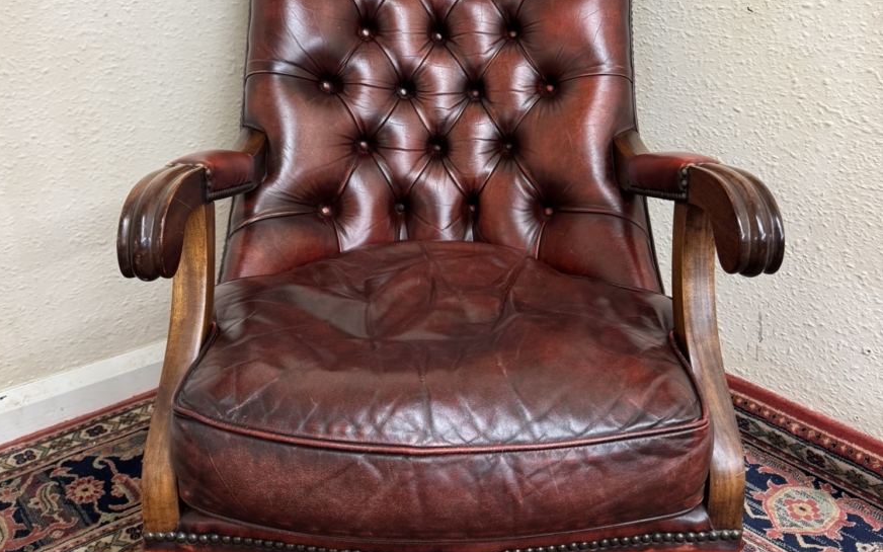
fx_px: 842
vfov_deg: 36.0
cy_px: 196
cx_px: 428
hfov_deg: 55.3
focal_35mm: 35
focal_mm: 6.76
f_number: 1.78
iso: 200
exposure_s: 1/50
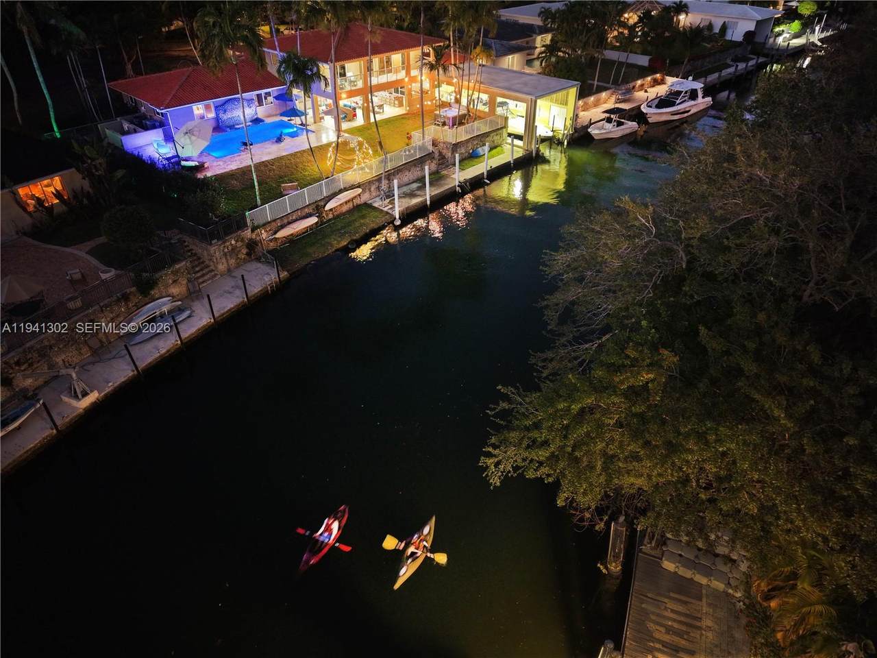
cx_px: 438
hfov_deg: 71.6
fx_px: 608
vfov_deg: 56.8
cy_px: 329
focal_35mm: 24
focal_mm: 8.67
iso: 1600
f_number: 1.8
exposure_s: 1/5
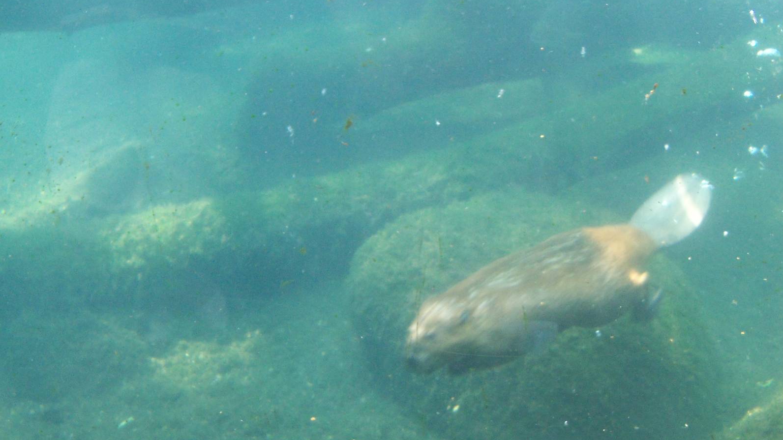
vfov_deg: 25.9
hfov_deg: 44.6
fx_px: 955
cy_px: 275
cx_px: 393
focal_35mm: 46
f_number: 3.7
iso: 400
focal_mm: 7.5
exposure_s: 1/30
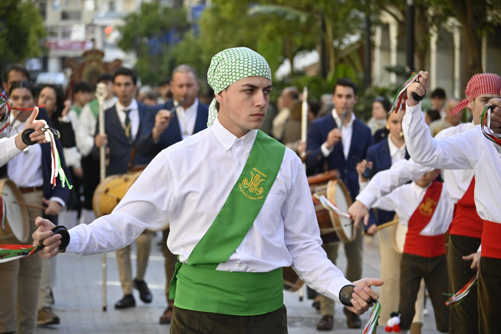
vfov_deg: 8.0
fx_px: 2400
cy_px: 167
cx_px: 250
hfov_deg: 11.9
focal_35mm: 172
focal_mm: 115
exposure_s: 1/400
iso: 400
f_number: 5.6
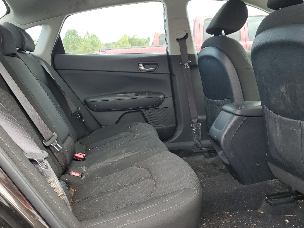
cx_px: 128
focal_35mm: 31
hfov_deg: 58.1
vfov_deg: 45.3
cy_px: 129
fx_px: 272
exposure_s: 1/141
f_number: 1.5
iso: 50
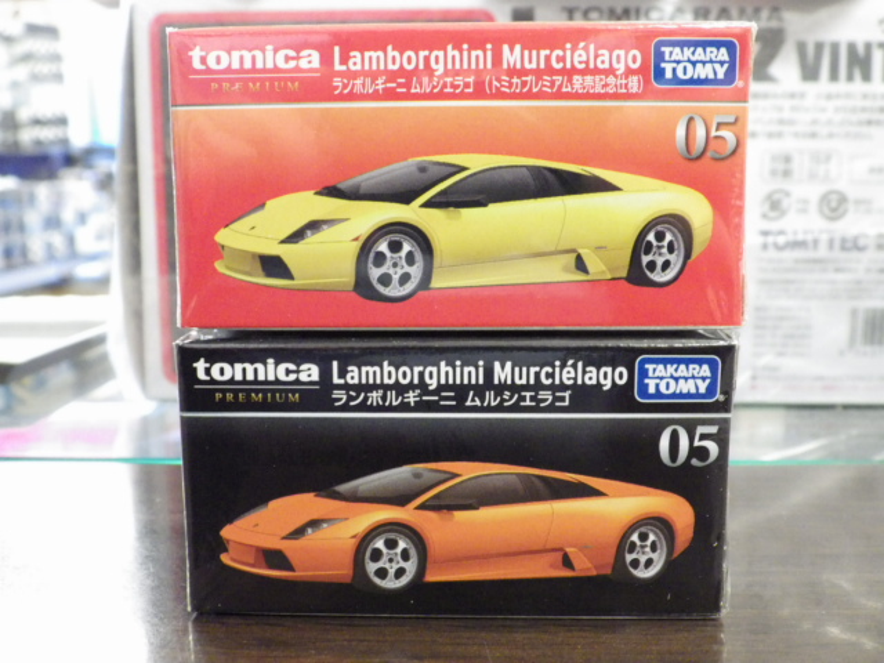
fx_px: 1047
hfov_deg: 45.8
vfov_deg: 35.1
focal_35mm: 41
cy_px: 332
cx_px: 442
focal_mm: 7.4
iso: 1250
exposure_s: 1/25
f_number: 3.6
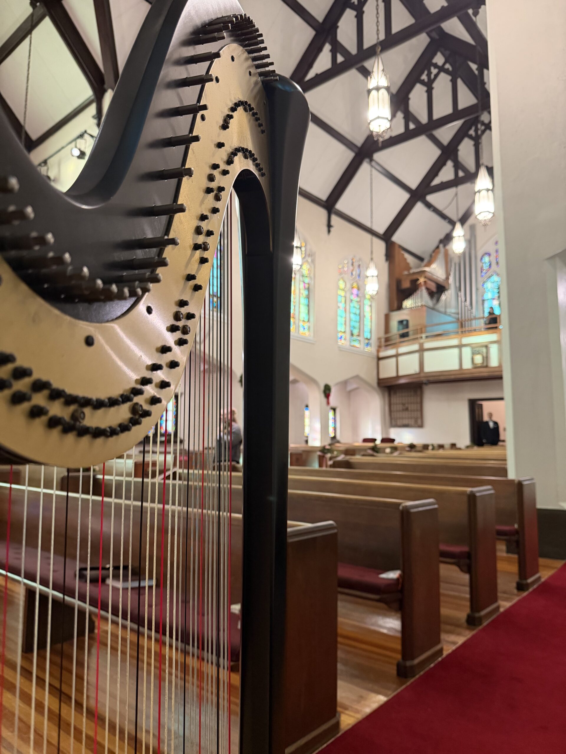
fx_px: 523
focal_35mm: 24
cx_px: 283
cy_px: 377
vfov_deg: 71.6
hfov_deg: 56.8
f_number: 1.78
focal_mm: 6.76
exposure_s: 1/60
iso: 500
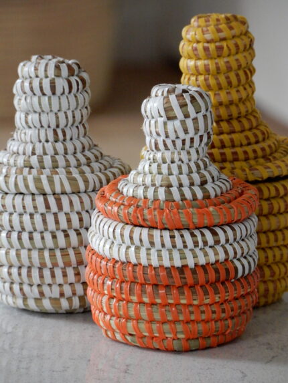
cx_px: 144
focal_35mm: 400
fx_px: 4436
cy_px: 192
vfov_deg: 5.0
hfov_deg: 3.7
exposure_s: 1/40
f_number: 6.3
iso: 720
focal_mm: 71.4
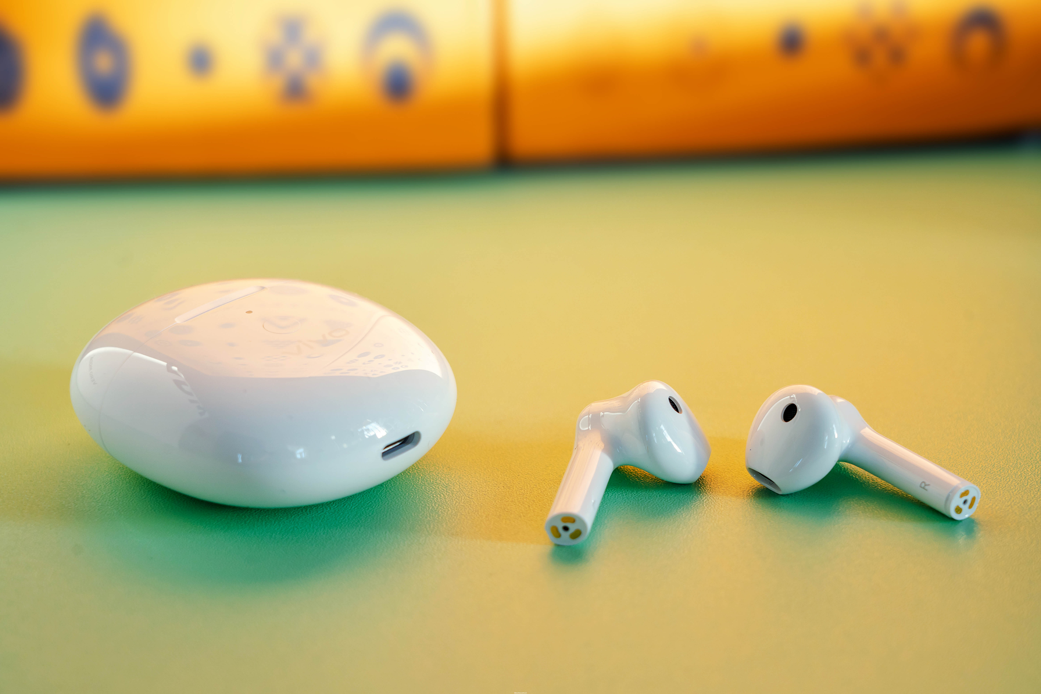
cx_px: 520
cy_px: 347
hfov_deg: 19.5
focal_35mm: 105
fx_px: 3036
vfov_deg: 13.0
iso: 250
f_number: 8
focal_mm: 105
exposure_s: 1/40
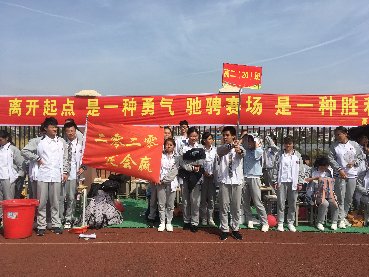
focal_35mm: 29
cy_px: 138
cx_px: 184
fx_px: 309
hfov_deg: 61.7
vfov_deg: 48.2
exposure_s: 1/1672
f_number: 2.2
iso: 25
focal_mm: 4.15
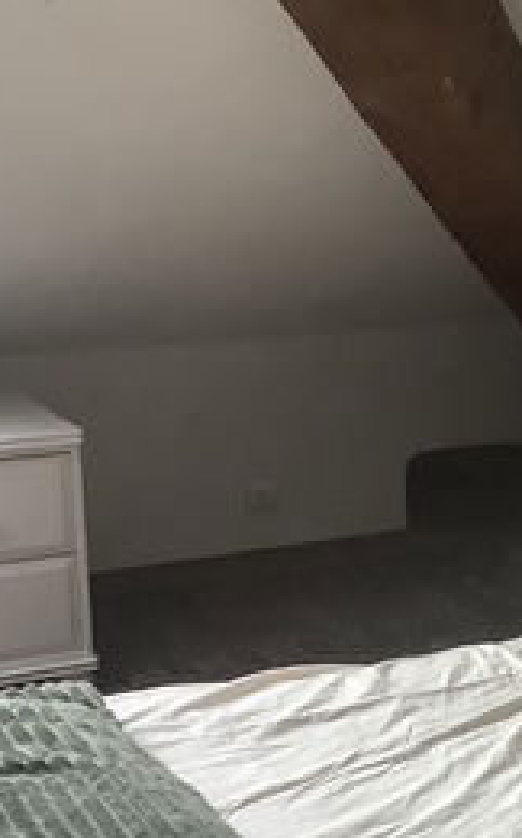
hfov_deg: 15.6
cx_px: 586
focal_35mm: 81
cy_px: 619
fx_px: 1848
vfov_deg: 25.3
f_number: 2.4
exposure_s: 1/60
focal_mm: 3.3
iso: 250
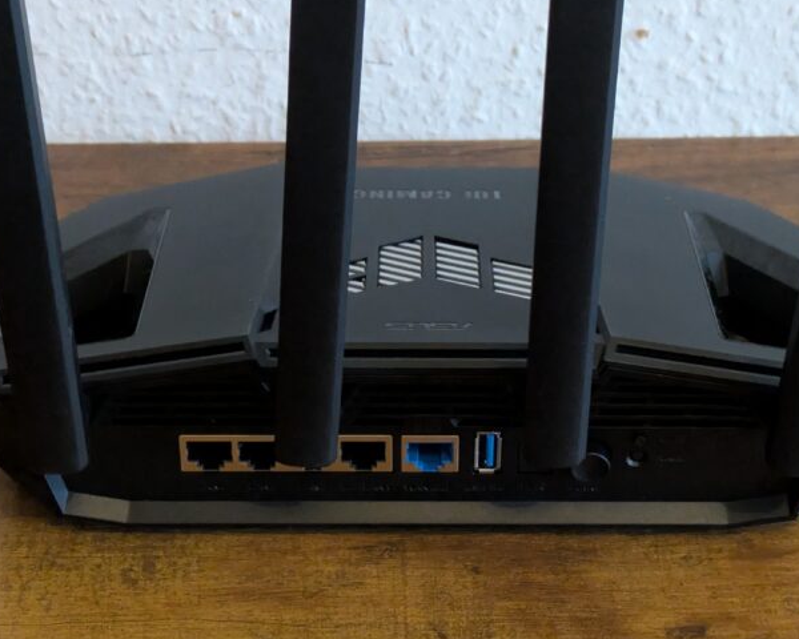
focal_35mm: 85
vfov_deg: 18.1
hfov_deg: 22.5
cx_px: 473
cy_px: 311
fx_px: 2010
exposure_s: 1/25
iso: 1049
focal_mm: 5.43
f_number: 1.89
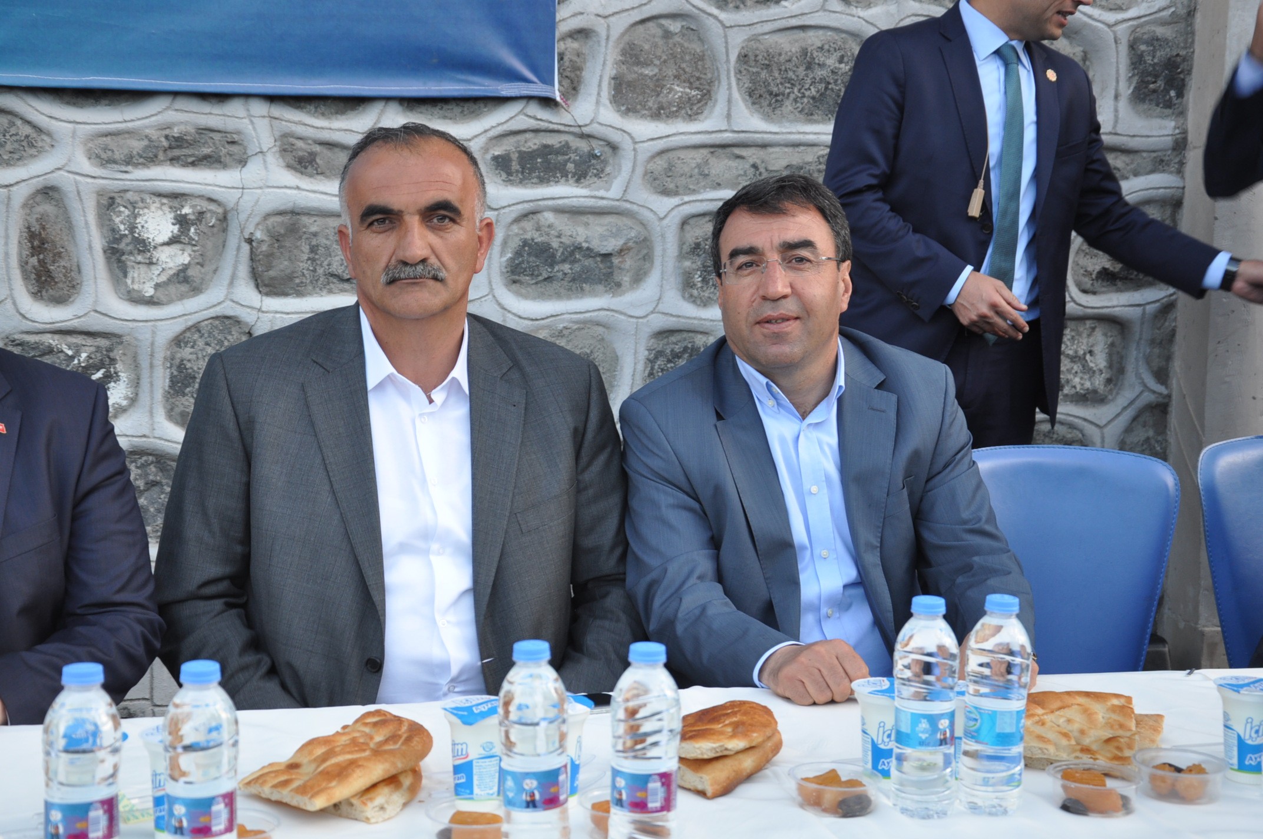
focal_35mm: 68
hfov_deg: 29.9
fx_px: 2365
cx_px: 632
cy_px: 420
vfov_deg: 20.1
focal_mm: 45
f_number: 5.6
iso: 320
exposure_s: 1/30
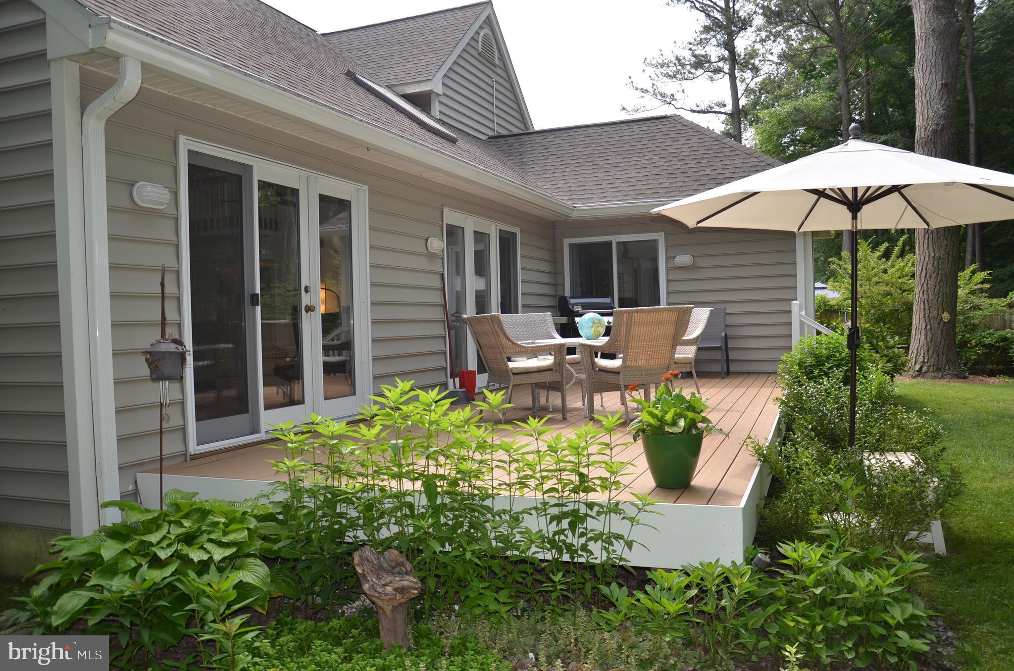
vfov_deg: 47.7
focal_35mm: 27
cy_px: 336
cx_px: 507
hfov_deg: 67.5
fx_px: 759
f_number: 4
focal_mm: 18
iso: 125
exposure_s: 1/250
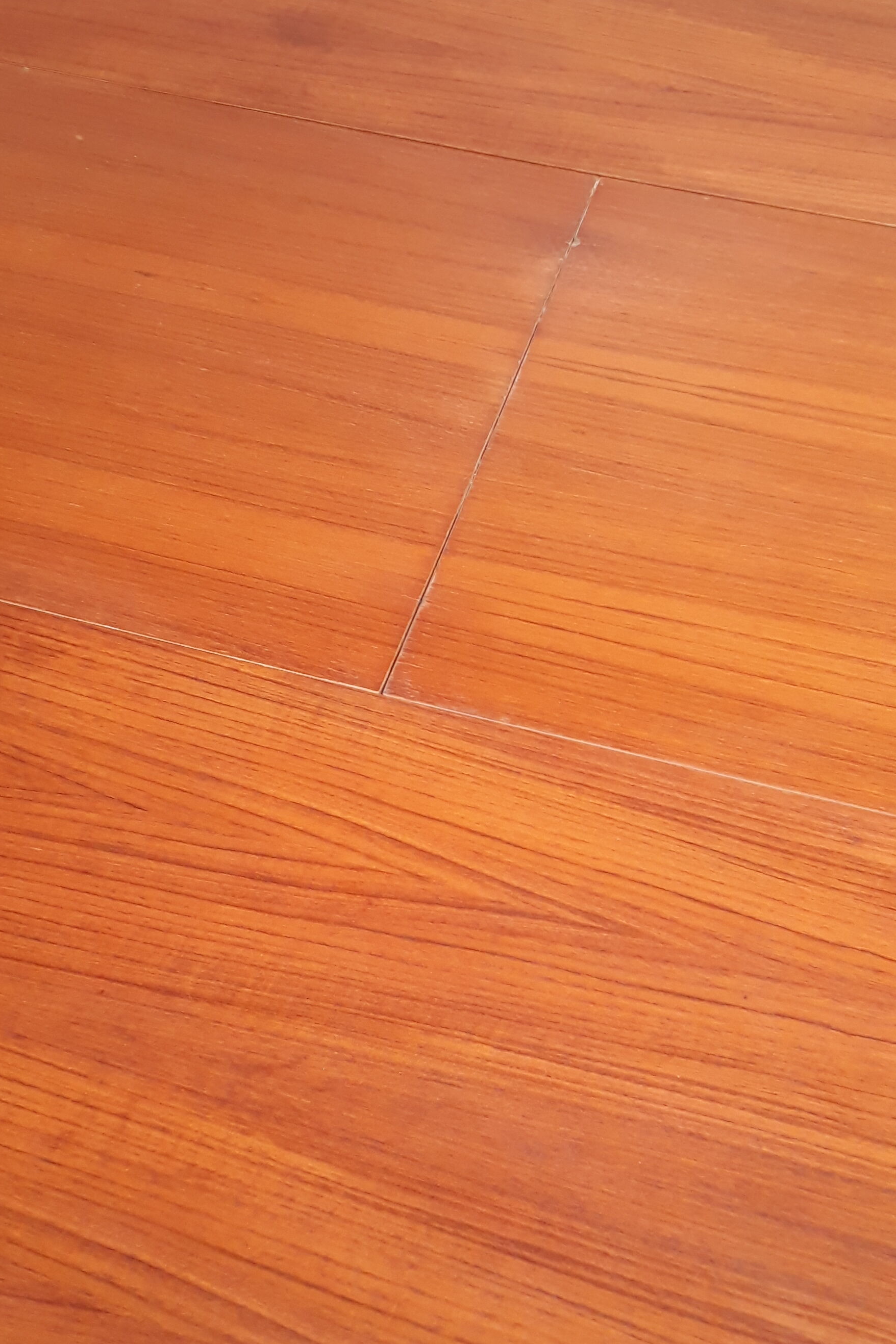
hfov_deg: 30.4
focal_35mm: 44
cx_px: 540
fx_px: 1643
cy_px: 749
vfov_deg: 44.4
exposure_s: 1/25
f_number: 1.9
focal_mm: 3.6
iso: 200
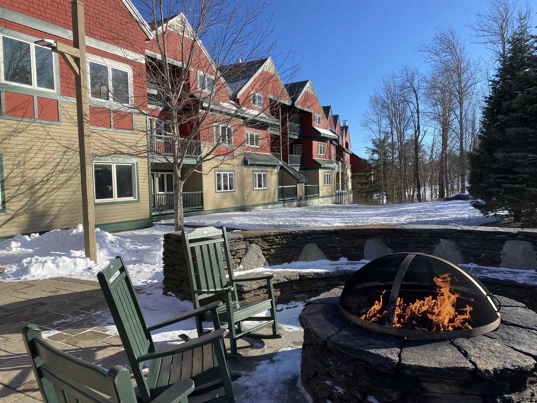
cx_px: 268
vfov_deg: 53.1
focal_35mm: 26
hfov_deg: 67.3
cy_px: 202
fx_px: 403
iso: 32
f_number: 1.8
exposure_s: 1/2105
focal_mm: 4.25
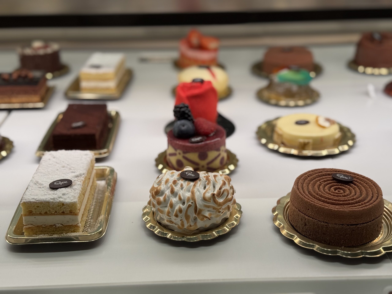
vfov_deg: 30.3
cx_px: 196
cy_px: 147
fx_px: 544
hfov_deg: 39.7
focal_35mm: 48
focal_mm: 6.76
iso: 64
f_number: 1.78
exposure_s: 1/563
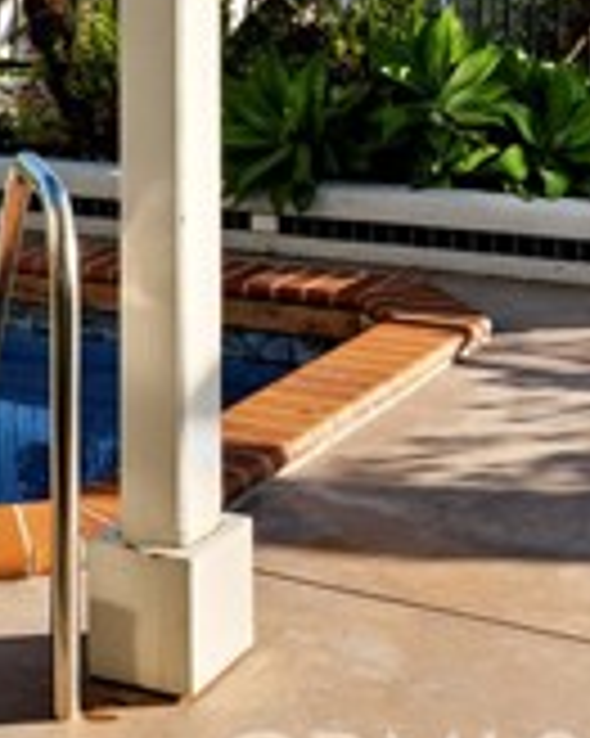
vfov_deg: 22.9
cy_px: -122
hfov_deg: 19.8
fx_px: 1682
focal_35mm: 77
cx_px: 378
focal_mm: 21
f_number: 9
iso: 125
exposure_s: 1/80
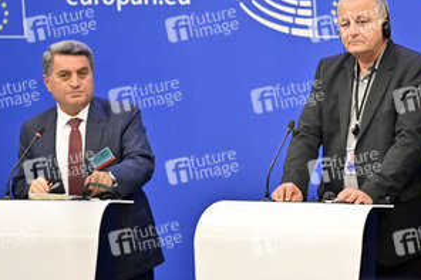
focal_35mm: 274
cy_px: 132
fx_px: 3202
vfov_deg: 5.0
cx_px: 307
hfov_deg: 7.5
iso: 6400
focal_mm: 180
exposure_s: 1/800
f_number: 2.8
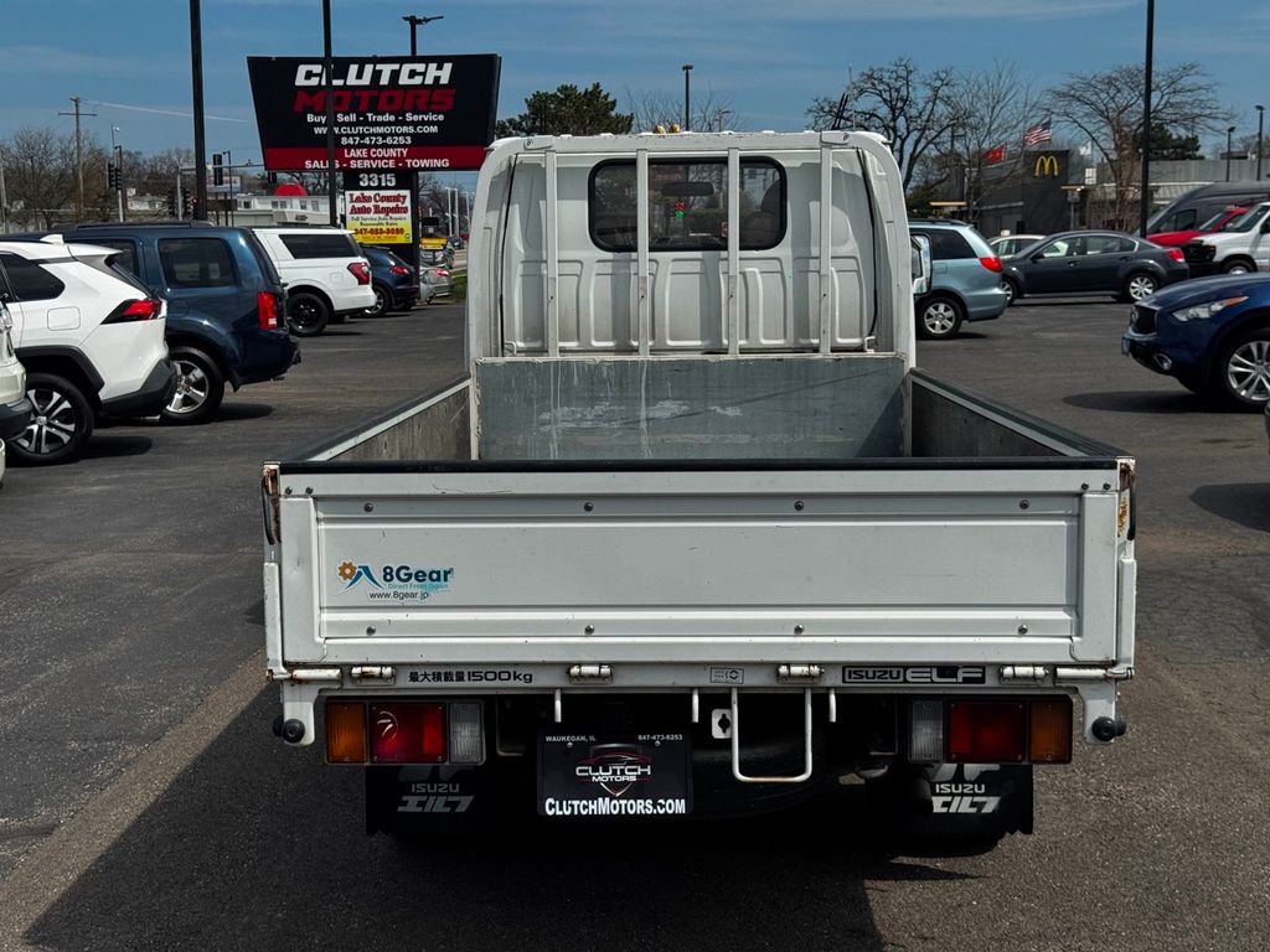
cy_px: 476
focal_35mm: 48
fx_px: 1761
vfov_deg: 30.3
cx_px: 635
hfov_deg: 39.7
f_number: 1.78
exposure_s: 1/7937
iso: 64
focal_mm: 6.76
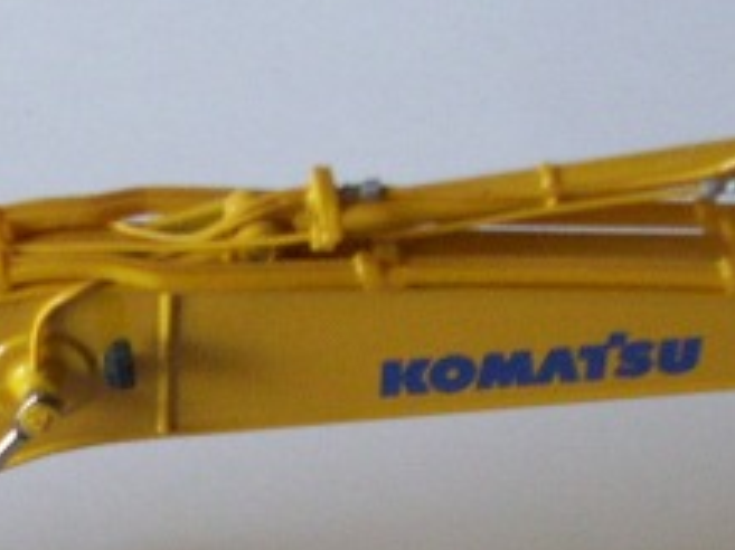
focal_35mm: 124
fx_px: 2631
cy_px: 625
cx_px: -5
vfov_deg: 11.7
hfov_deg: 15.6
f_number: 2.9
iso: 160
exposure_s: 1/15
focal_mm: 5.7
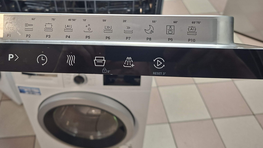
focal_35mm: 32
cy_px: 28
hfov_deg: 60.2
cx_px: 98
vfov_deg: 35.4
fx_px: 223
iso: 250
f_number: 1.8
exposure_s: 1/50
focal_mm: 5.54
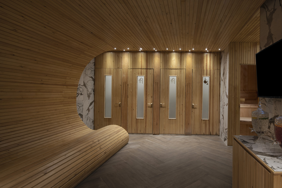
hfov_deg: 83.3
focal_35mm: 20
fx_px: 157
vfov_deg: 62.0
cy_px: 96
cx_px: 163
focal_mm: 17
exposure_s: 2.5
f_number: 11
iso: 100
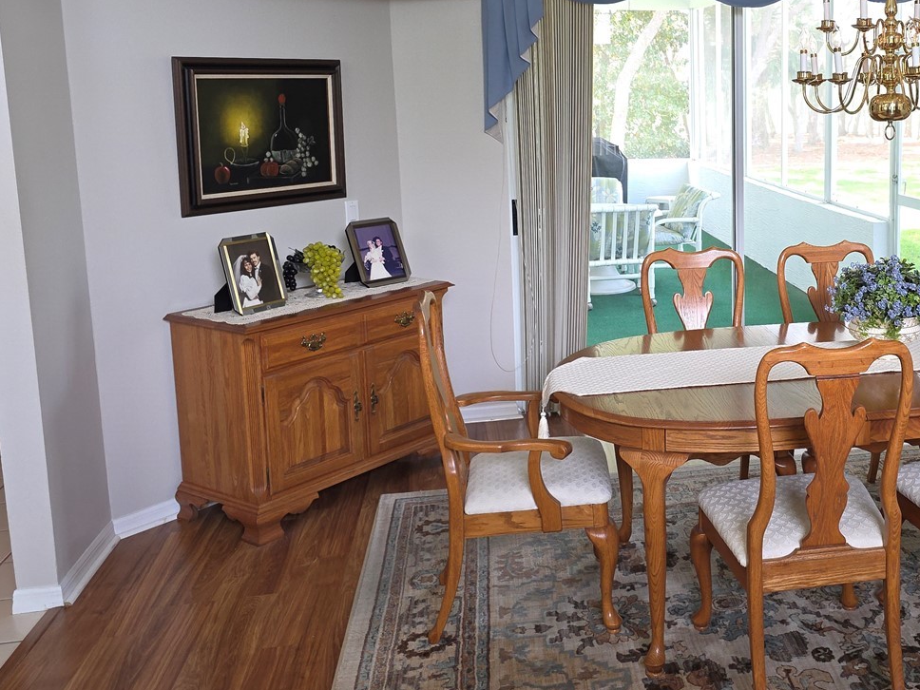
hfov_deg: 46.8
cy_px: 232
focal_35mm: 38
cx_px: 714
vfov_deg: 37.3
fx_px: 1010
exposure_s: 1/40
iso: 100
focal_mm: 6.3
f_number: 1.7
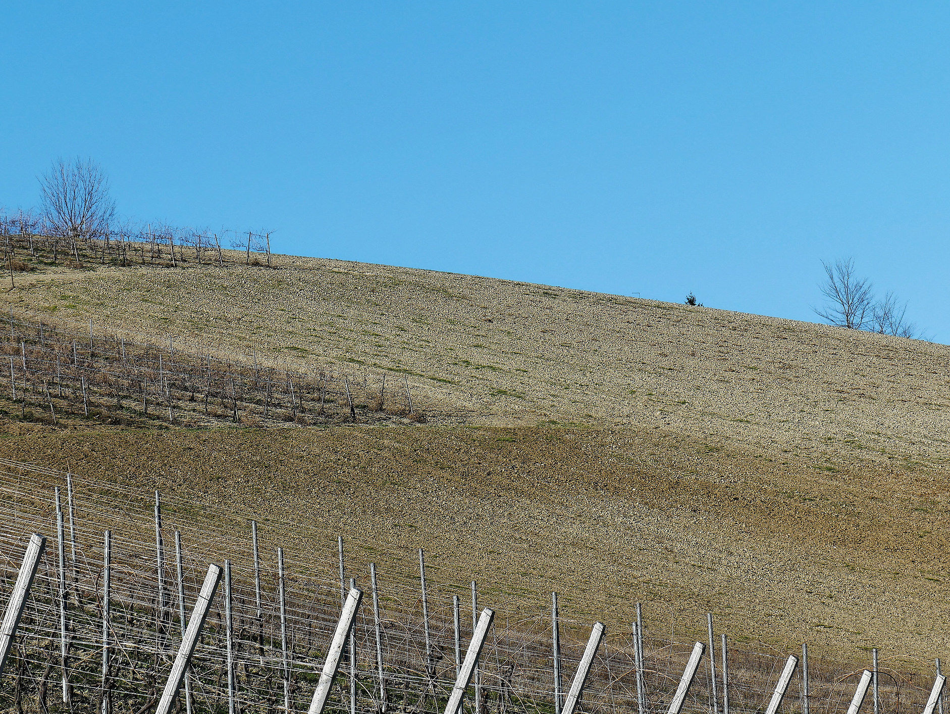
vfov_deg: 9.7
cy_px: 408
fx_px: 4201
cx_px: 460
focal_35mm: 153
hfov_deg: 12.9
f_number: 9
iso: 200
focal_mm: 60
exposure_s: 1/500
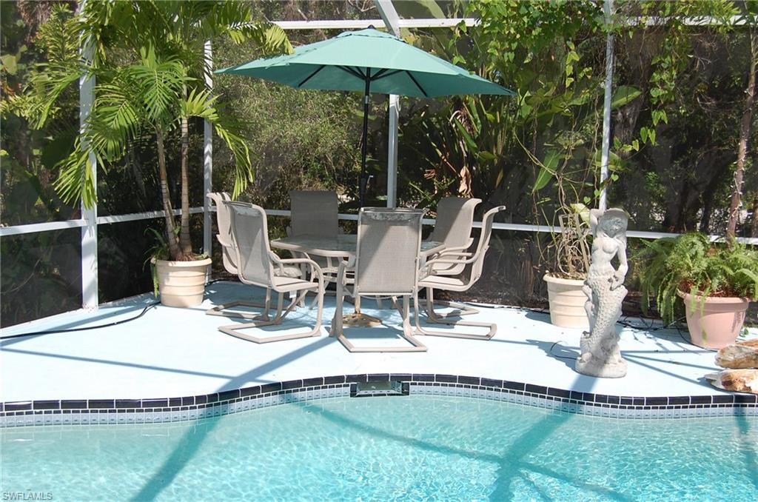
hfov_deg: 46.5
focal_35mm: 42
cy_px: 251
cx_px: 379
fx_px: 882
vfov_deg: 31.7
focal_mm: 28
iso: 280
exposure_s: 1/500
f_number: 5.6
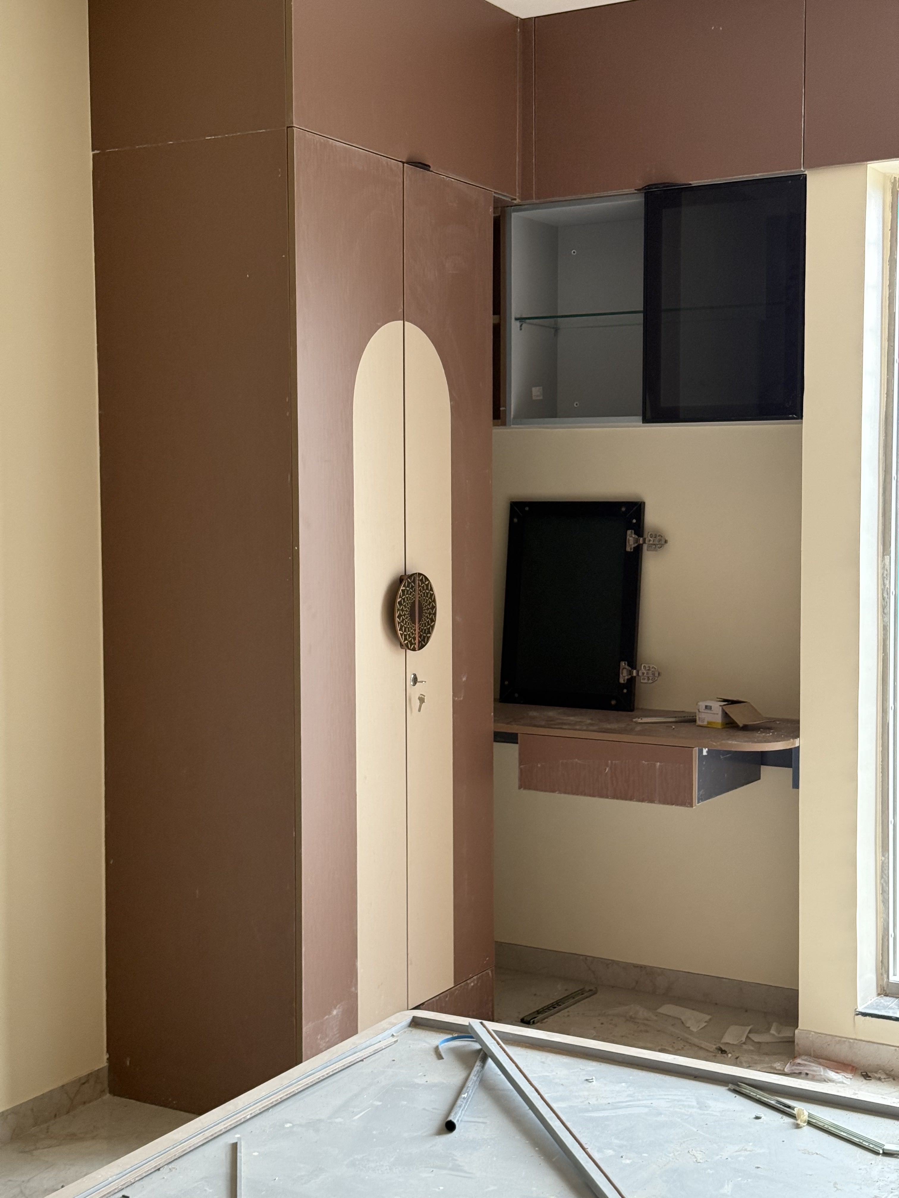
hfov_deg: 30.3
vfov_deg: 39.7
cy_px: 599
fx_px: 1662
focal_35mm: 48
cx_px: 450
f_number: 1.78
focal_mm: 6.76
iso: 200
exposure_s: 1/125
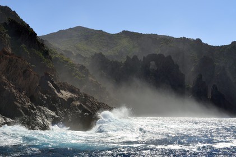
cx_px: 118
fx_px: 275
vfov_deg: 31.8
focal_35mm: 42
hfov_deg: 46.4
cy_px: 78
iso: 400
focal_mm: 42
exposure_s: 1/640
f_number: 14
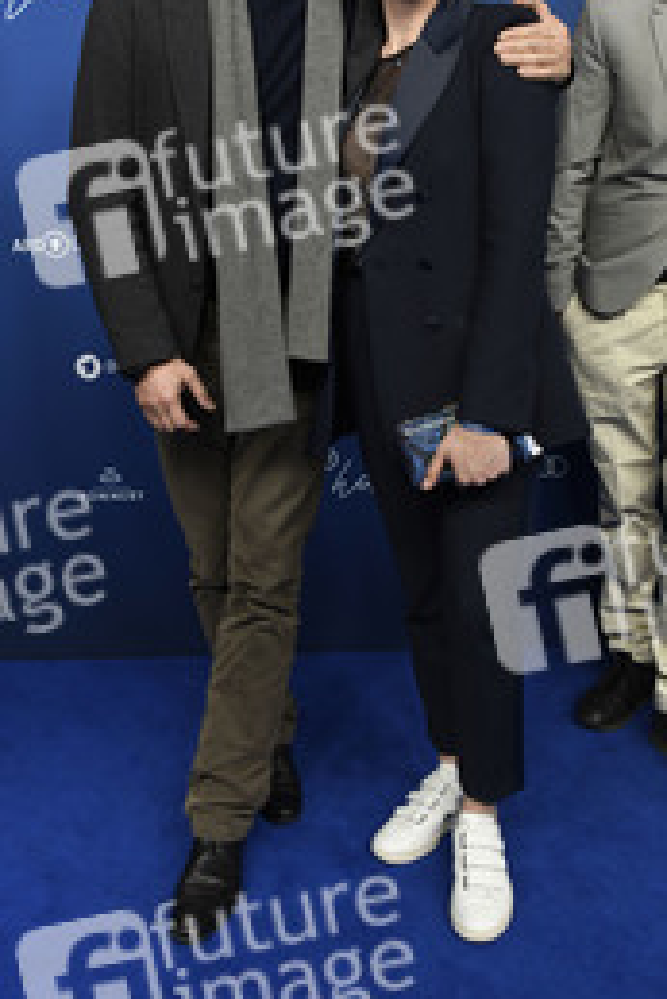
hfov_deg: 36.0
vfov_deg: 51.4
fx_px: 1027
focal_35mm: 37
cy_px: 390
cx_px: 328
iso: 800
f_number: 4
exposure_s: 1/250
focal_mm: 24
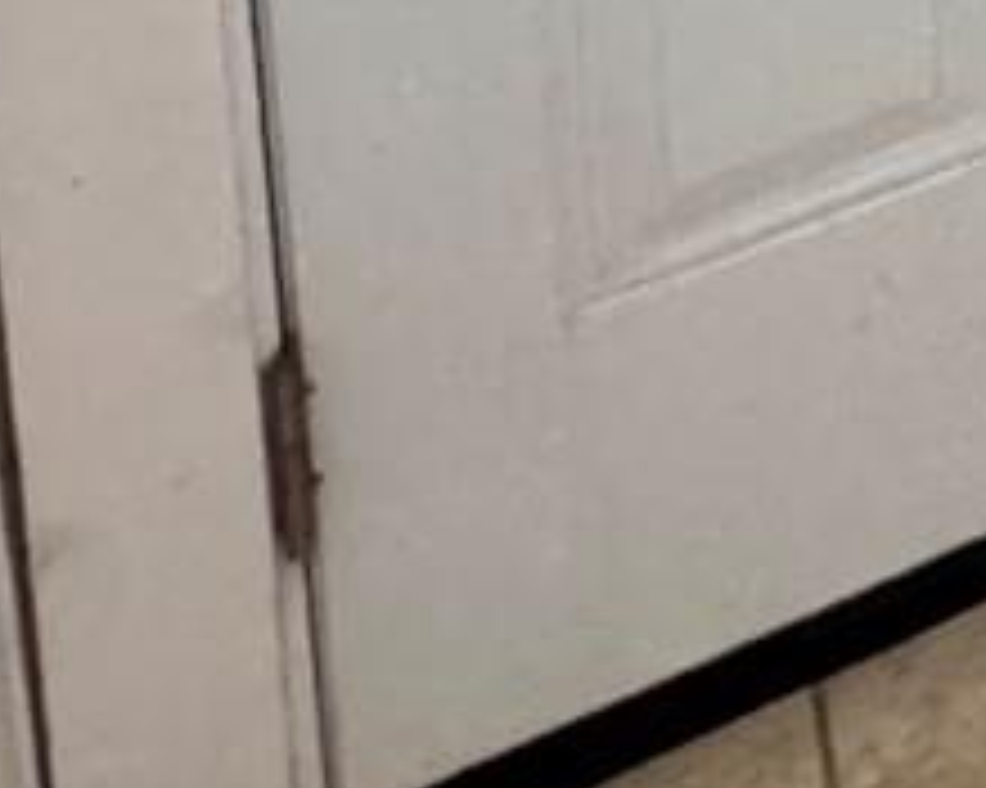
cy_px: -1666
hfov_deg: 13.4
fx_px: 2917
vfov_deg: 10.3
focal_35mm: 100
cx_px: 2449
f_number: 2.2
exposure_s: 1/60
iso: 800
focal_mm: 2.22
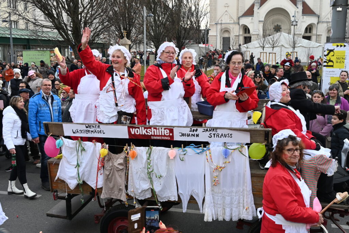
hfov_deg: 51.9
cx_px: 174
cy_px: 116
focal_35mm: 37
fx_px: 359
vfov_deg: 36.0
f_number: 10
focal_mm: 25
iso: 800
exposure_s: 1/200
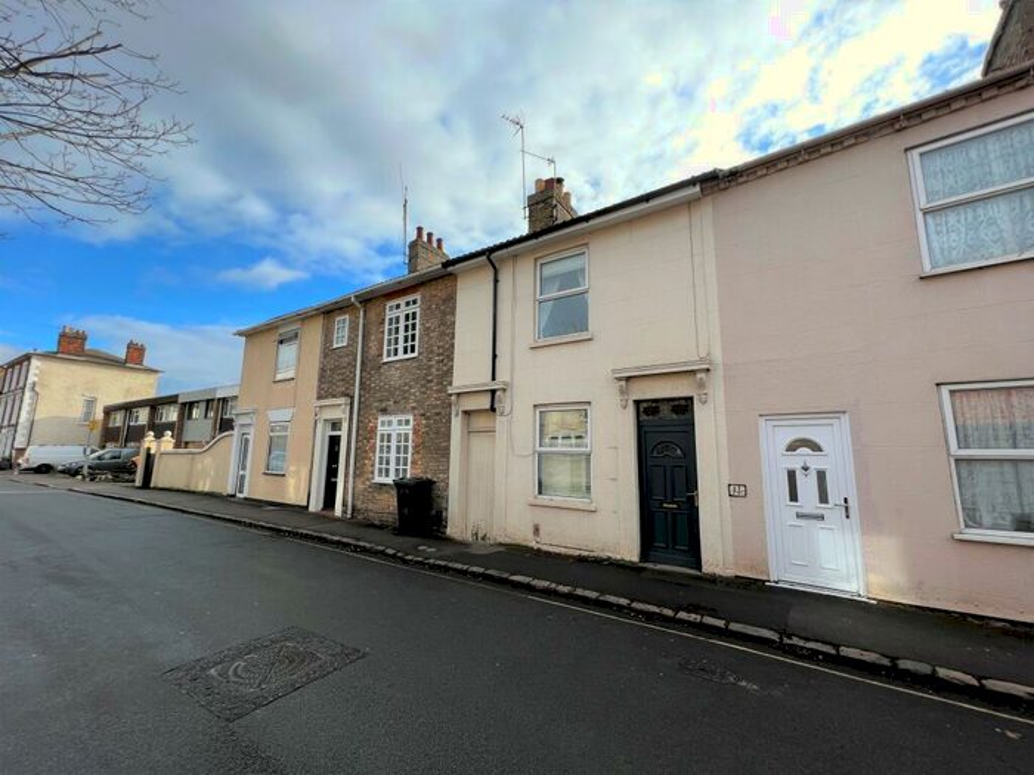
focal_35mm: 13
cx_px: 517
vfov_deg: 89.9
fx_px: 388
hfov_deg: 106.2
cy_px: 388
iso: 32
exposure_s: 1/622
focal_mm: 1.57
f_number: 1.8
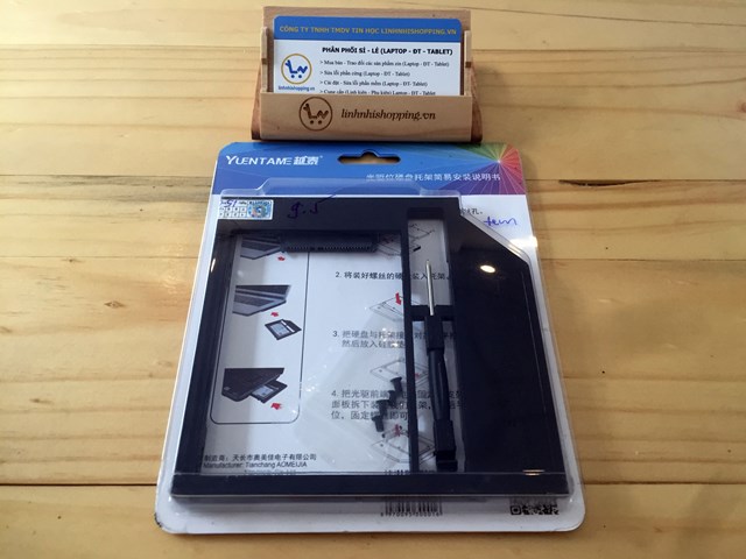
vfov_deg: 48.2
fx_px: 625
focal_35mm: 29
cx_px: 373
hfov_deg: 61.7
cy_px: 280
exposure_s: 1/33
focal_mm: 4.15
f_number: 2.2
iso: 64
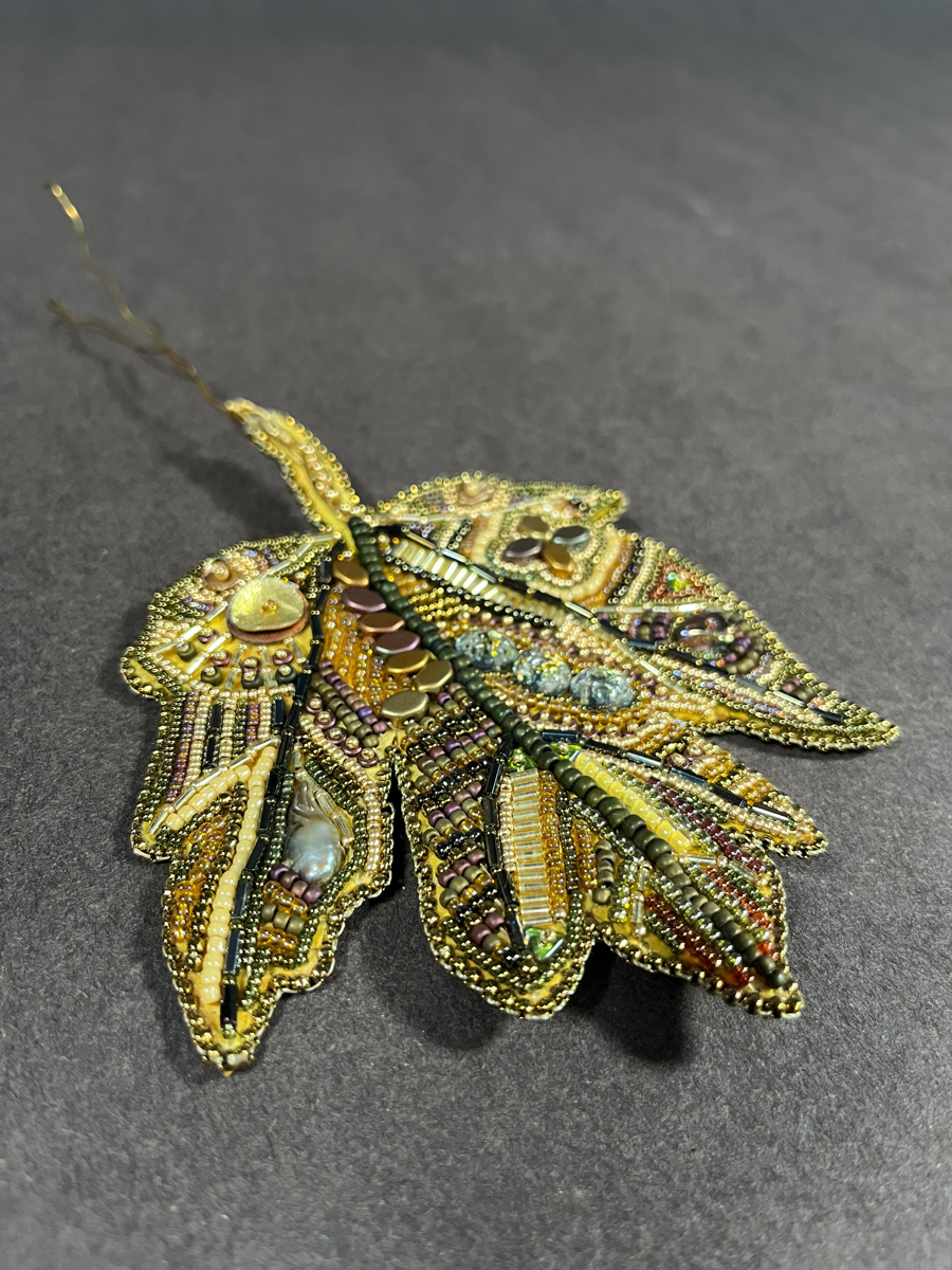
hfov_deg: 53.1
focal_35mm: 26
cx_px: 476
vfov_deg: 67.3
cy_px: 635
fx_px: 953
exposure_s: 1/60
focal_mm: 5.1
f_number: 1.6
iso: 250
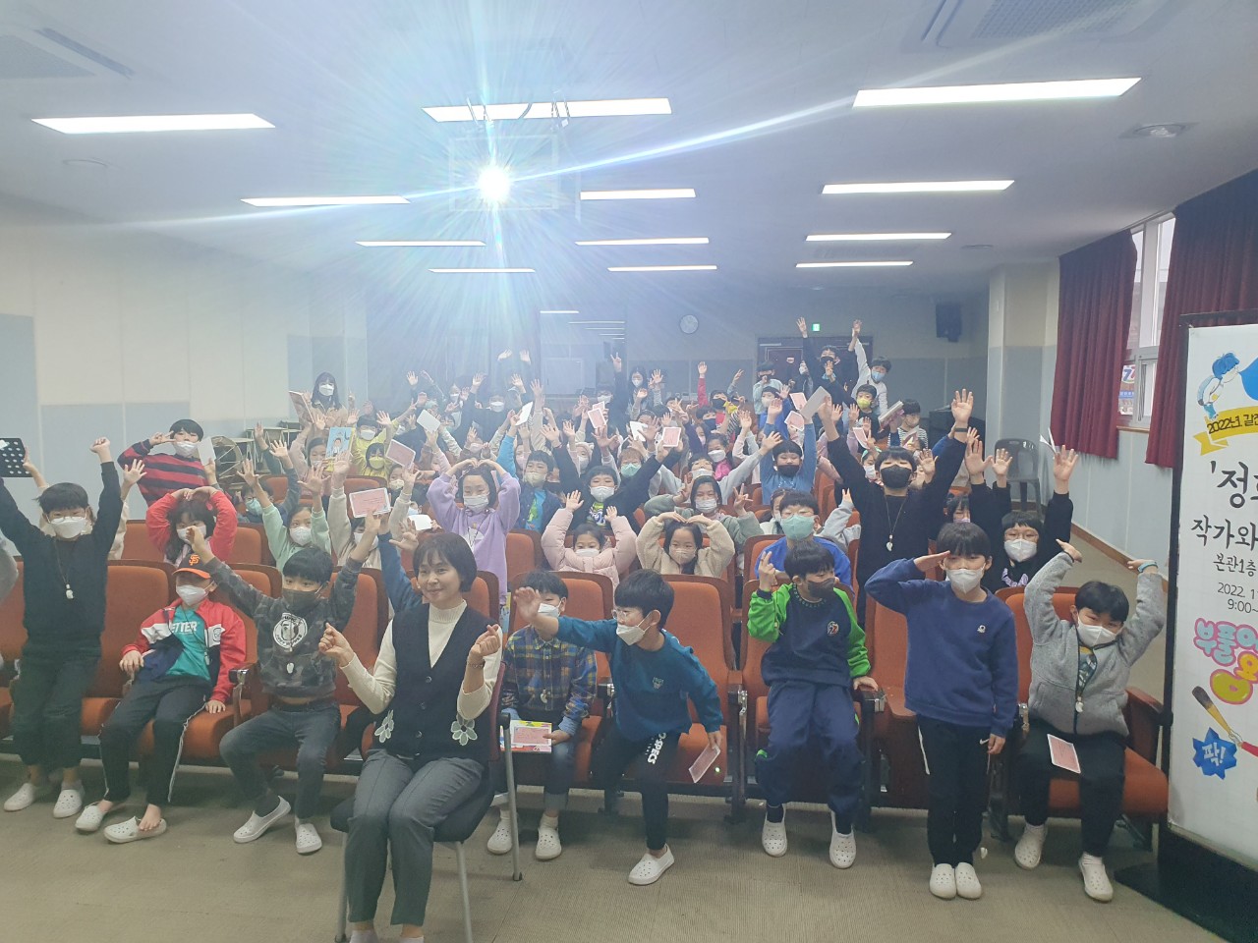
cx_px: 629
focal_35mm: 26
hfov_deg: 67.3
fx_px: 945
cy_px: 472
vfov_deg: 53.1
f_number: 2.4
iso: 160
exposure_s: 1/120
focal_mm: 4.32
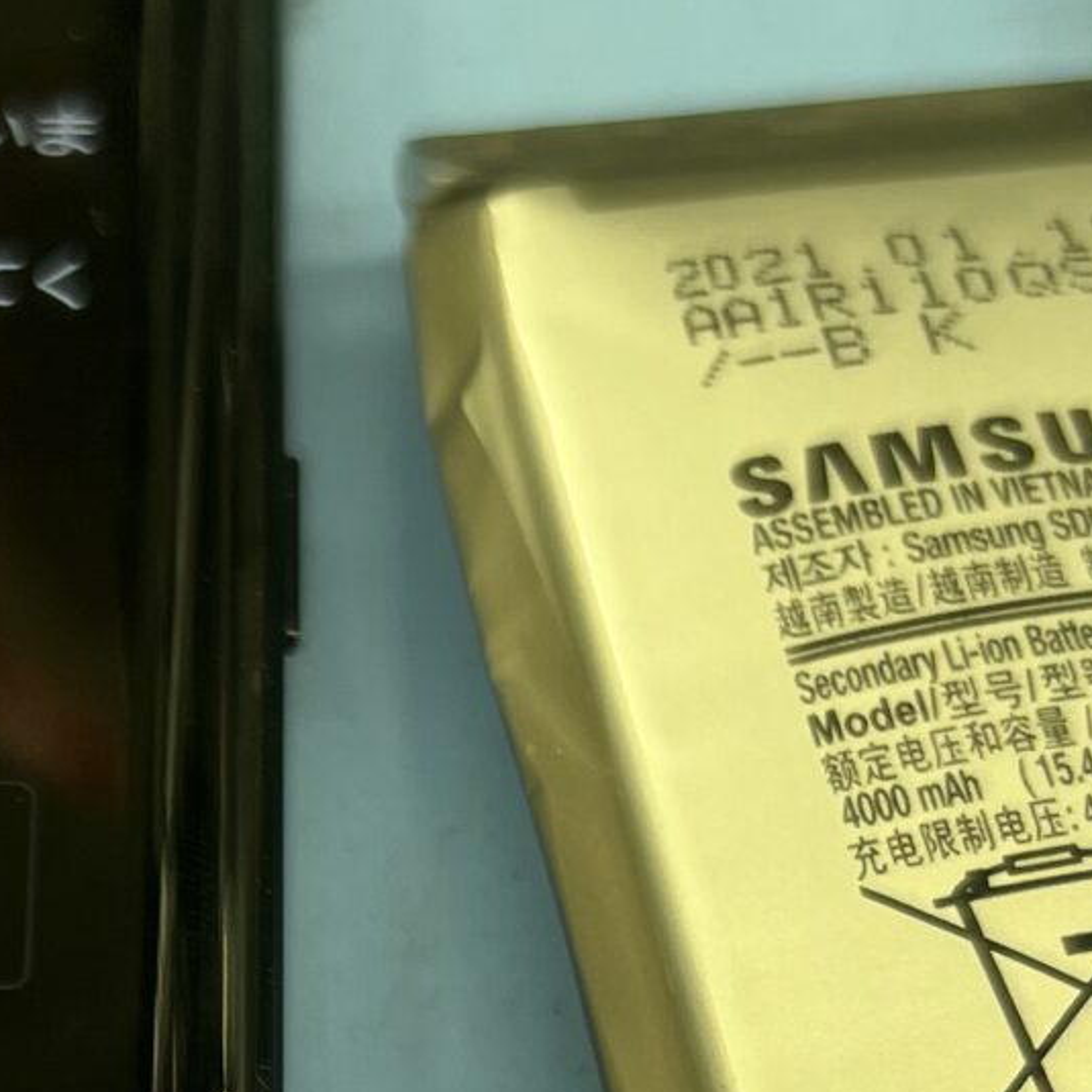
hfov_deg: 15.3
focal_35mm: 110
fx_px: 3926
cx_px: -186
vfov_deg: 15.3
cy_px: 1300
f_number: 1.5
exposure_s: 1/120
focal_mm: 5.7
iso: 64
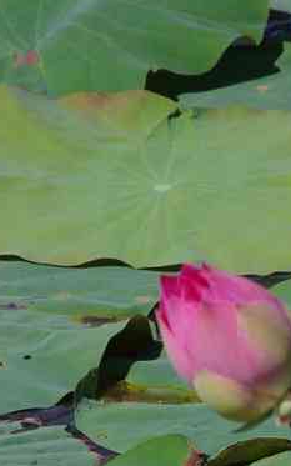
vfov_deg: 3.0
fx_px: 8835
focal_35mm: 696
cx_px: 244
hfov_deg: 1.9
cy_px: 534
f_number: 10
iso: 200
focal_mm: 170
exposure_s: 1/200
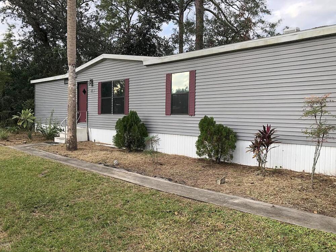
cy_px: 126
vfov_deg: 49.7
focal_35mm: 28
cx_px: 168
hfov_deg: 63.4
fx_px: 272
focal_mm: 3.99
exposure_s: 1/127
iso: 20
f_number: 1.8
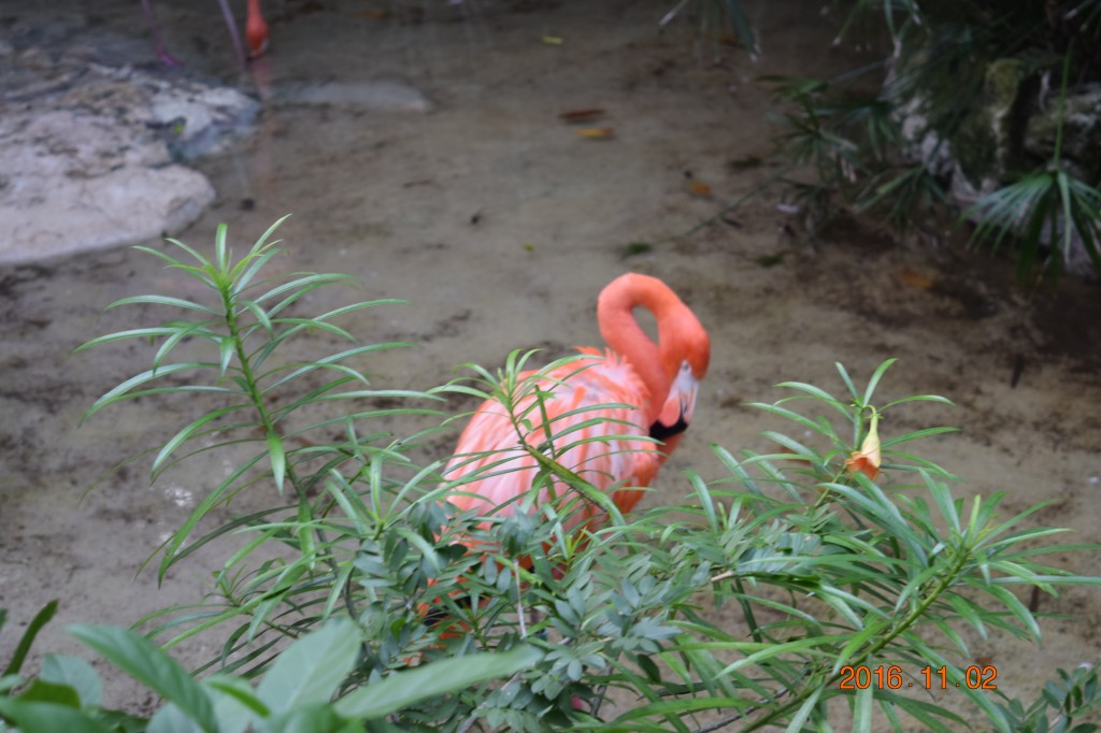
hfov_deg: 24.6
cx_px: 550
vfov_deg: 16.5
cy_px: 366
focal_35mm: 82
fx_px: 2522
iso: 450
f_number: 5.6
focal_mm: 55
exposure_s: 1/60
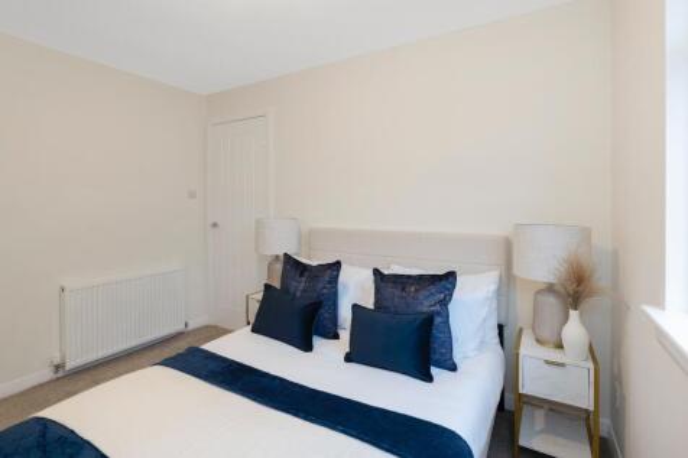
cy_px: 229
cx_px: 344
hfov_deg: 96.8
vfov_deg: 73.7
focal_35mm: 16
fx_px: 306
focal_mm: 16
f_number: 5.6
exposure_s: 1/4
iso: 160
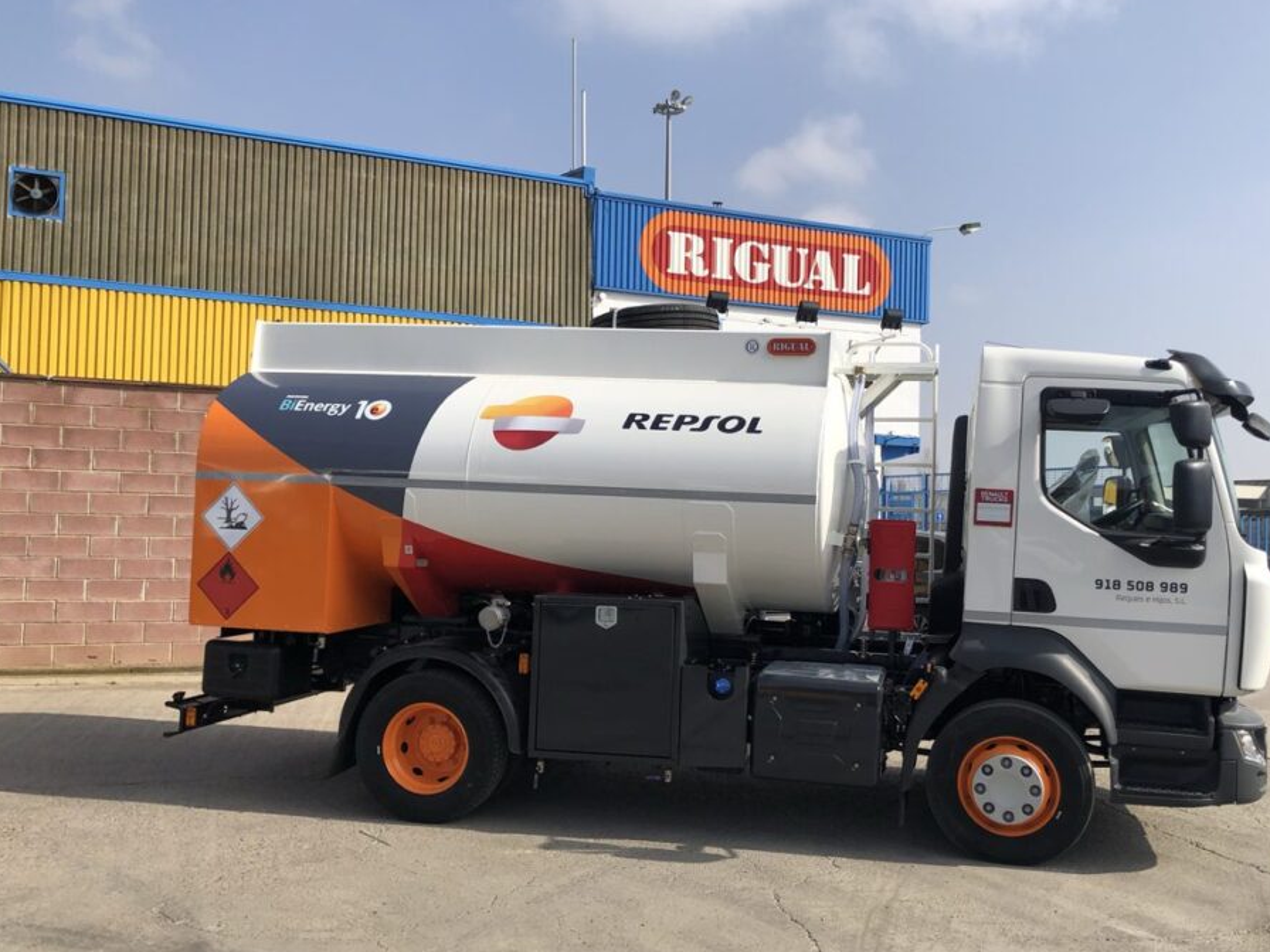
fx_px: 1174
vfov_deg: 44.2
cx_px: 717
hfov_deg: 56.6
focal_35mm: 32
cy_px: 487
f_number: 1.8
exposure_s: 1/2404
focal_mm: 3.99
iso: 20
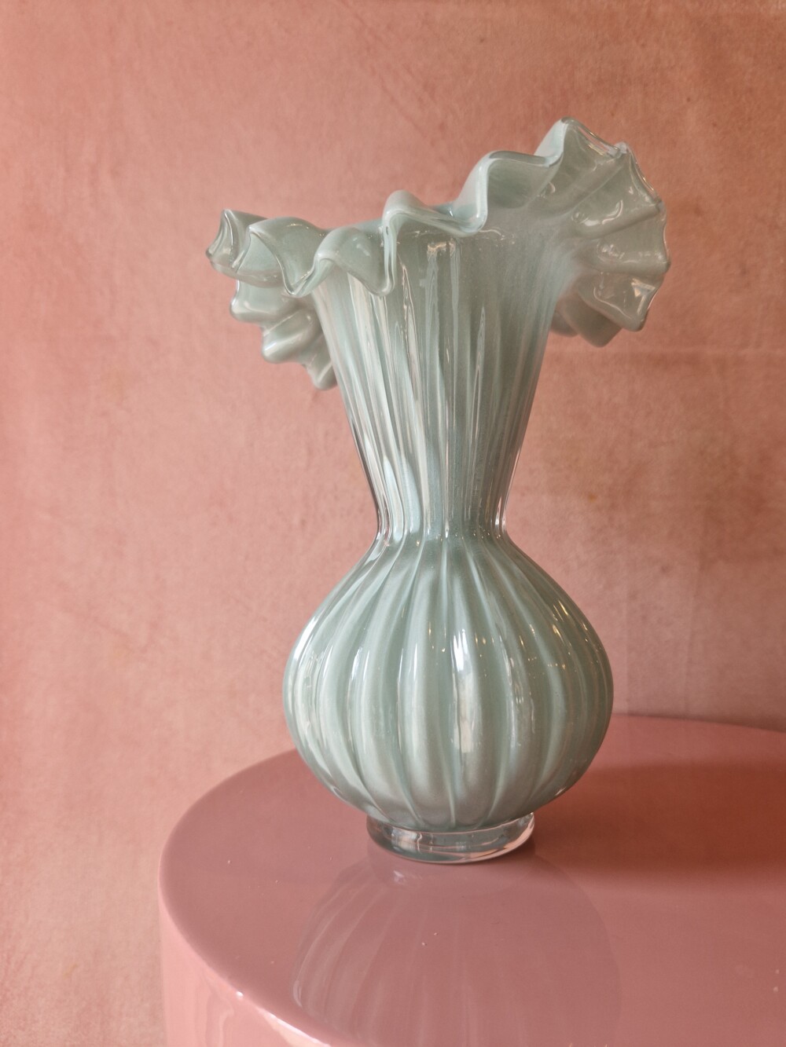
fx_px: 696
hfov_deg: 58.9
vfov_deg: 73.9
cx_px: 393
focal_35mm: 23
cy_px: 524
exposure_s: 1/262
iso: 50
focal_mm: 5.4
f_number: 1.8
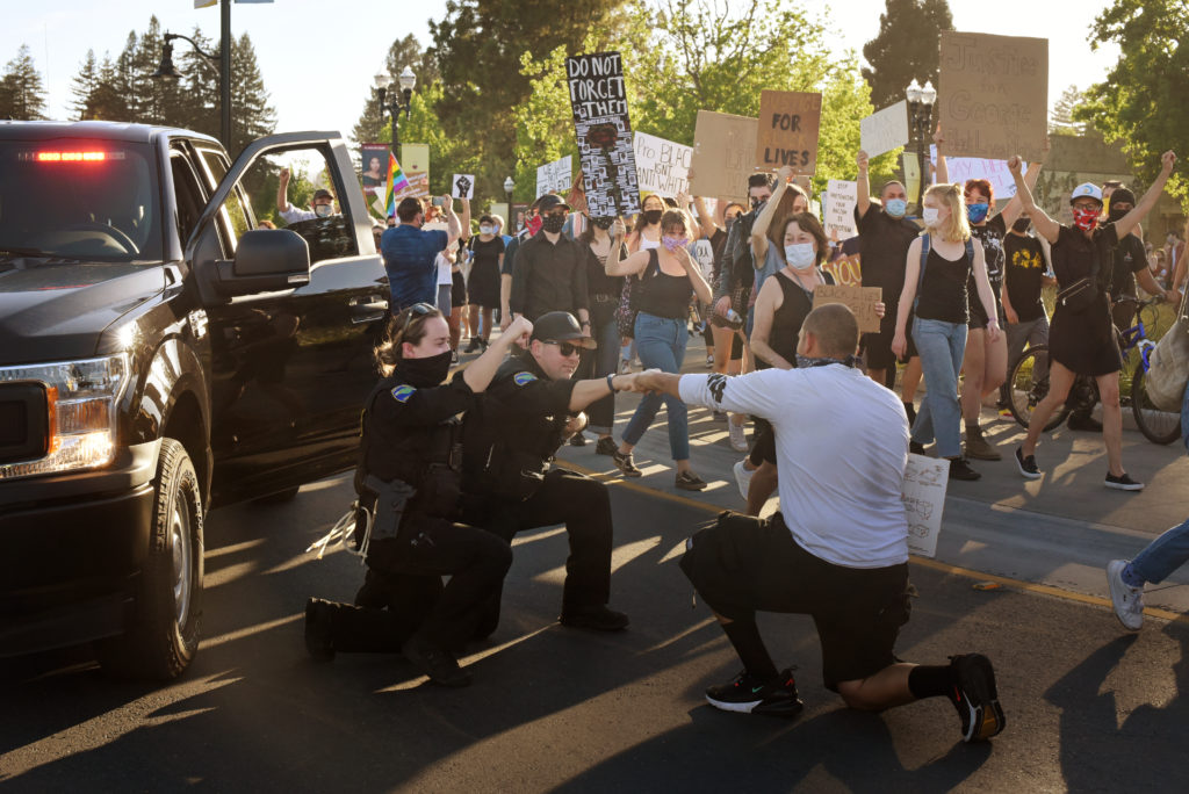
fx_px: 1652
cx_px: 594
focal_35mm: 50
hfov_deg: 39.6
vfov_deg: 27.0
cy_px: 397
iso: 1600
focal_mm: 50
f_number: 11
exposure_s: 1/1000
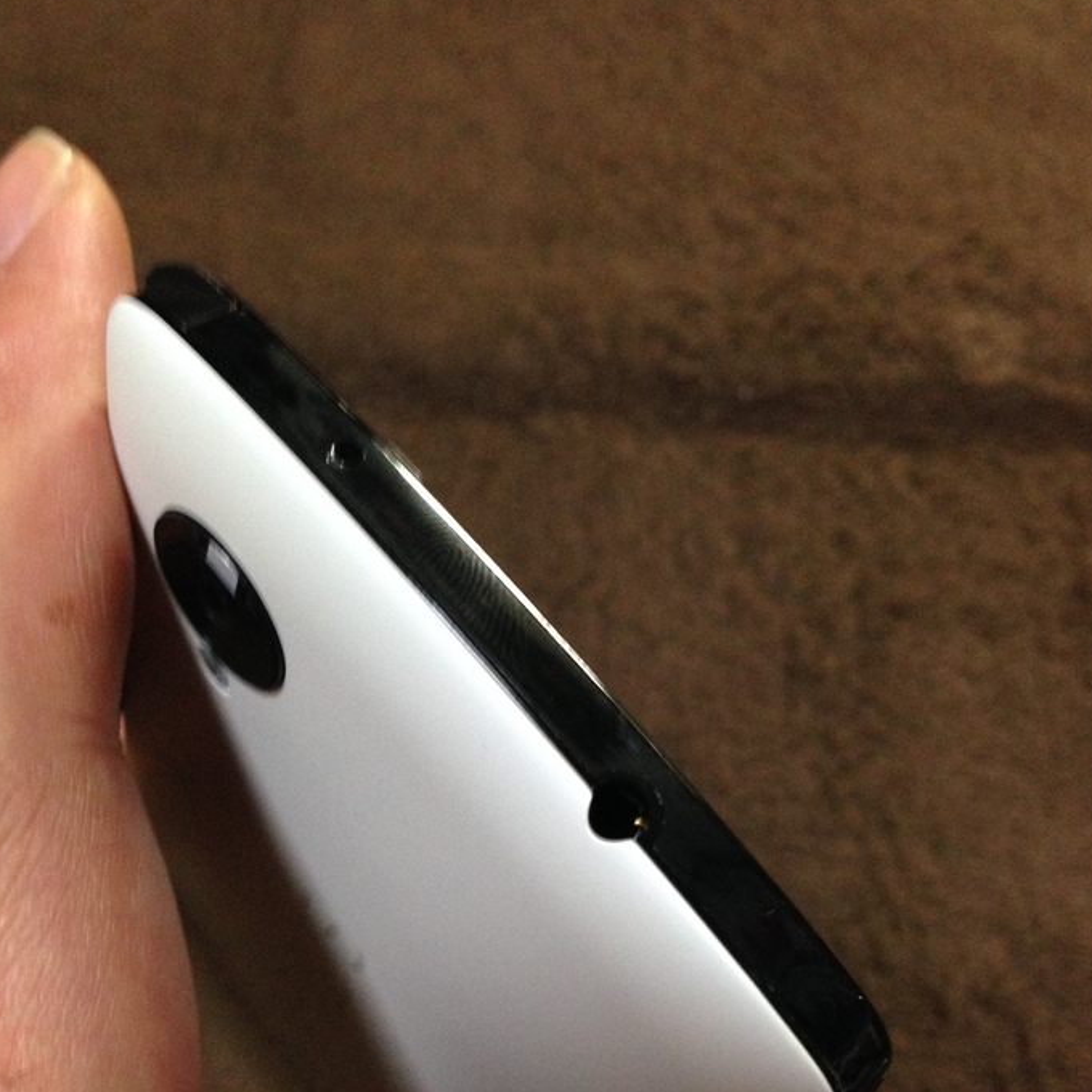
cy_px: 712
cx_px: 547
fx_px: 1428
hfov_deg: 41.9
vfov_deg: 41.4
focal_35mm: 40
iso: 320
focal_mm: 4.12
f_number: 2.4
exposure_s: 1/20
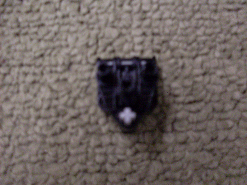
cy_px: 92
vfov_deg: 37.7
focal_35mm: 38
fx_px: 271
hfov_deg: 49.0
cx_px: 124
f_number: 2.8
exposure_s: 1/15
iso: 200
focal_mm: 6.3
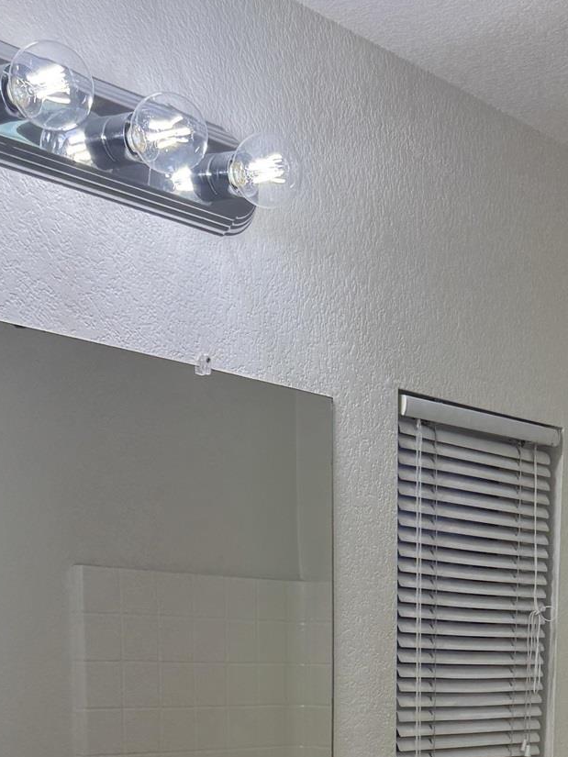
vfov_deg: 26.5
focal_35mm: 67
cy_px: 844
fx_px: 1465
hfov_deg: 21.3
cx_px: 546
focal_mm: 6.76
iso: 80
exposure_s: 1/165
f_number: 1.78
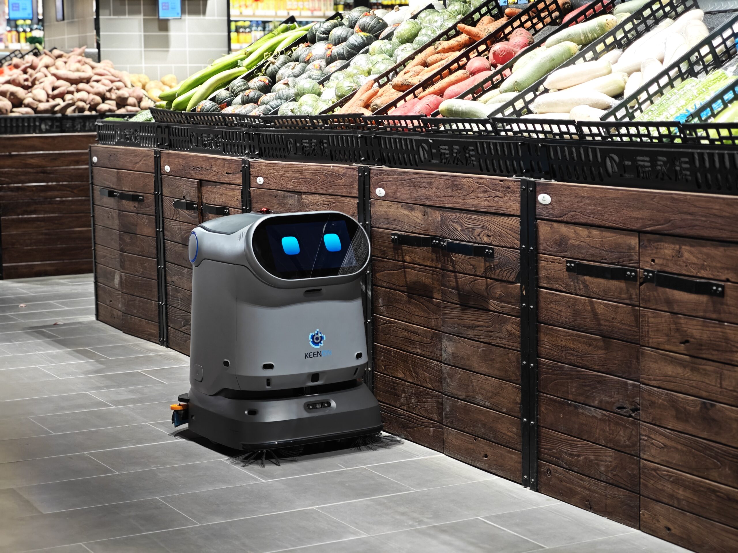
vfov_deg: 19.6
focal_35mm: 75
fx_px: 1599
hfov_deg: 26.0
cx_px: 369
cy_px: 276
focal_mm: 12.28
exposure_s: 1/100
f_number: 1.8
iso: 125
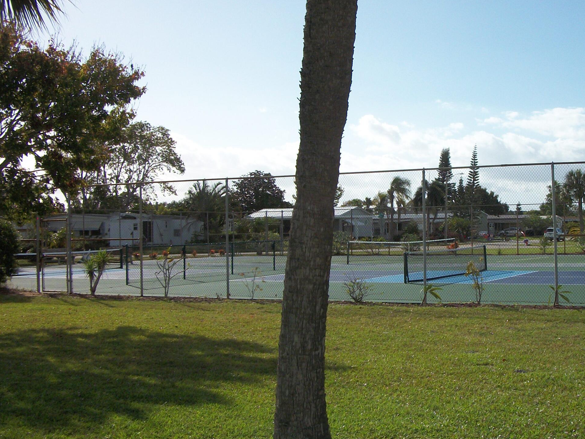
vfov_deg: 29.1
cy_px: 205
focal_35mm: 50
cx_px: 426
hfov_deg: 37.4
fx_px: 845
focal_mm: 5.7
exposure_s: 1/320
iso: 80
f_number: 8.8
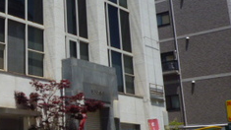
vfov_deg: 18.4
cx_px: 11
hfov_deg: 30.5
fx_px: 398
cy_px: 30
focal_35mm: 65
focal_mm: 4.4
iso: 100
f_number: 4.5
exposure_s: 1/640
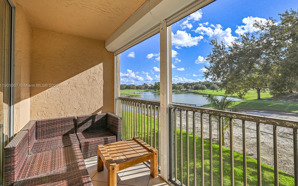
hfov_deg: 97.8
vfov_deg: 71.1
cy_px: 86
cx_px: 152
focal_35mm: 16
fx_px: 130
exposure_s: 1/100
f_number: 8
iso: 100
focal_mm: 15
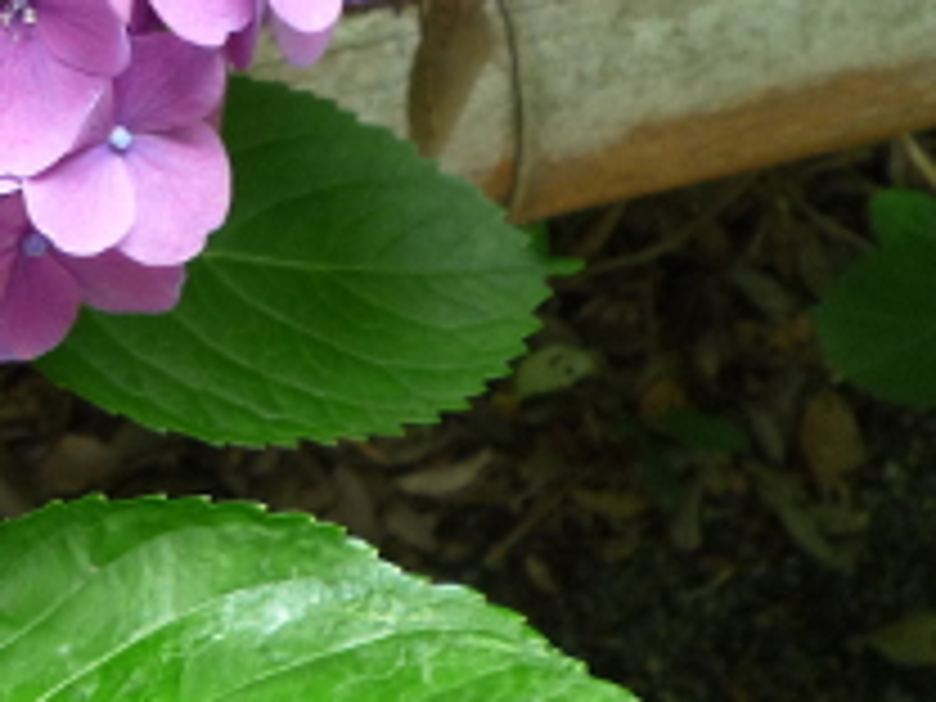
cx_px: -54
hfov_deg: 20.9
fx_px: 2434
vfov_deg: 15.8
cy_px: -126
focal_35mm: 90
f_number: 3.4
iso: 160
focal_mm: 5.3
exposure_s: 1/30
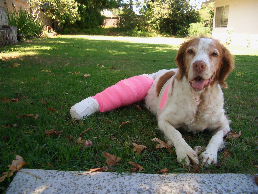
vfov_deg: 40.7
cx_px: 129
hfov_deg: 52.6
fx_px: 261
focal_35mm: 35
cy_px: 97
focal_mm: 5.8
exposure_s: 1/160
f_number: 2.6
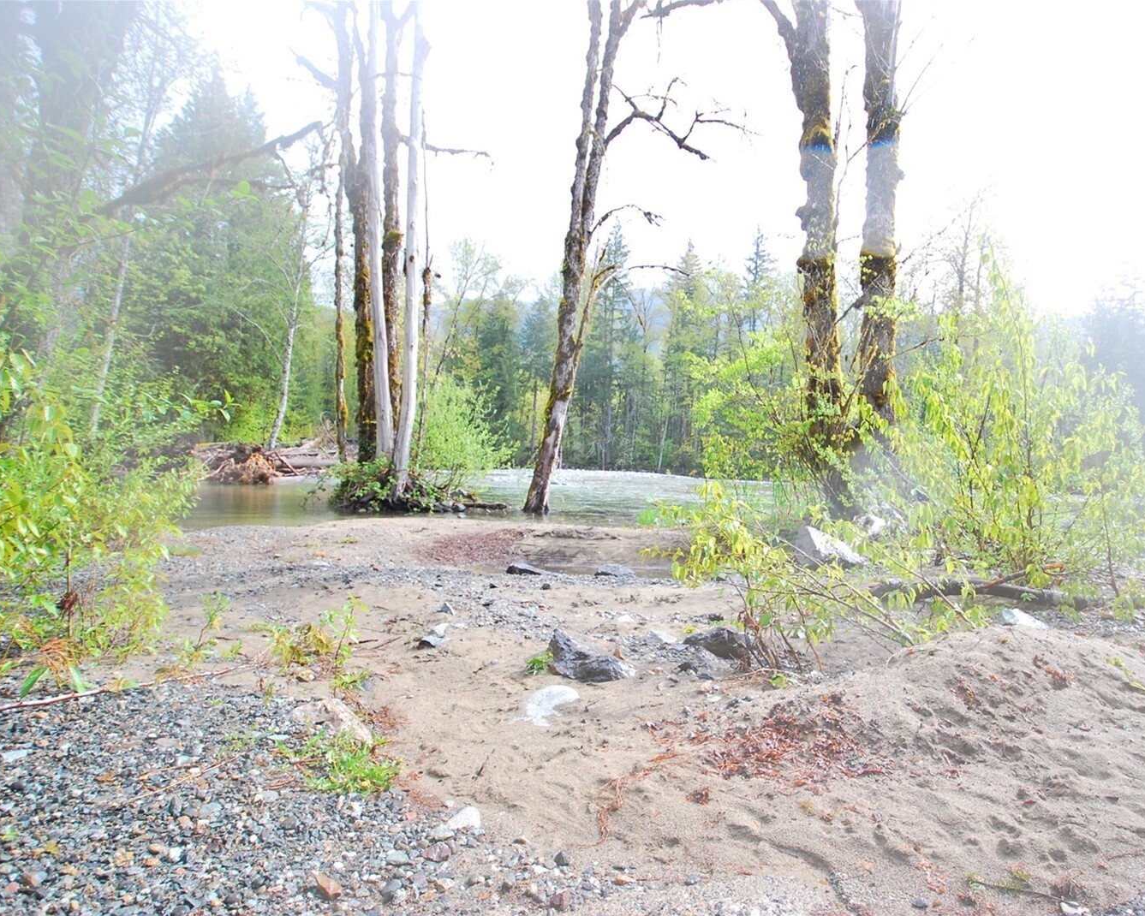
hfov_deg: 83.8
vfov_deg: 72.1
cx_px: 677
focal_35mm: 19
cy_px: 458
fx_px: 629
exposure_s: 1/250
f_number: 7.1
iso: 200
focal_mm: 11
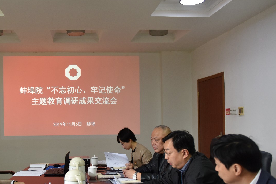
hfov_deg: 51.4
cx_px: 77
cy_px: 110
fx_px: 276
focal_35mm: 36
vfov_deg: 36.7
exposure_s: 1/160
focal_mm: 24
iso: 1250
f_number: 2.8
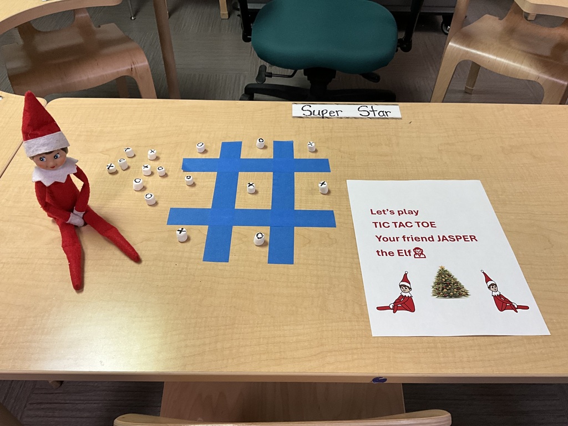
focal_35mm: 29
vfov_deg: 48.2
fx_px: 476
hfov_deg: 61.7
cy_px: 213
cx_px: 284
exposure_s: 1/64
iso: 64
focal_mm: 3
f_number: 1.8
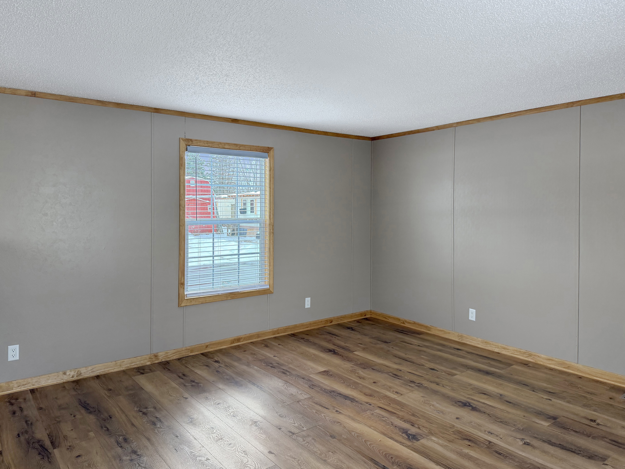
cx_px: 312
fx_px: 433
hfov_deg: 71.6
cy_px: 234
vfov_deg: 56.8
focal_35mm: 24
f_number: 1.78
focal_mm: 6.76
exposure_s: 1/217
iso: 160
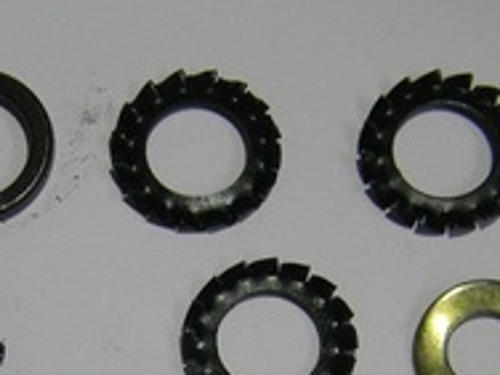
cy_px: 432
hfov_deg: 15.7
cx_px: 144
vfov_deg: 11.6
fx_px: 1806
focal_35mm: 125
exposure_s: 1/30
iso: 114
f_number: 3.9
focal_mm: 8.6
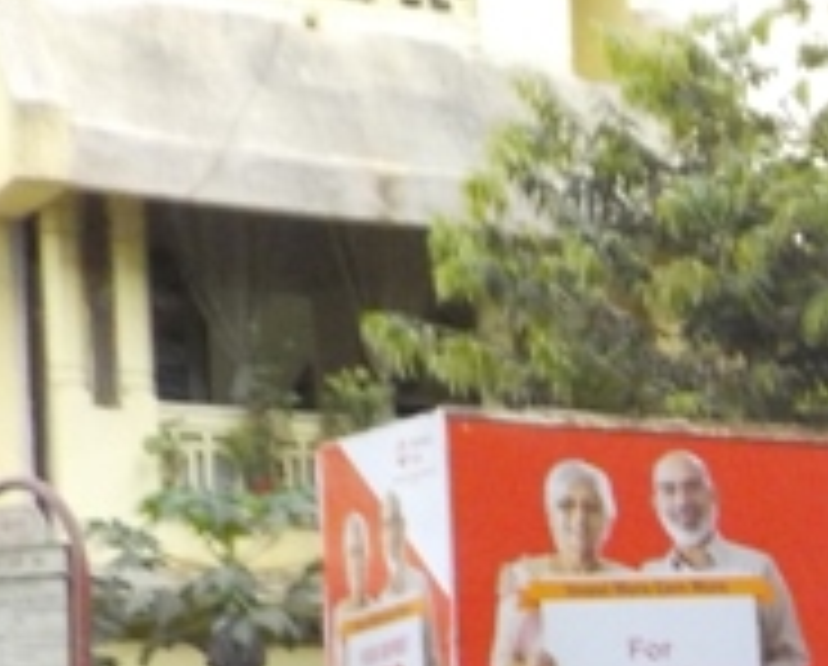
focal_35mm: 127
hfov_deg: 14.1
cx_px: 1260
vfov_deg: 11.5
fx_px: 3119
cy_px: 1116
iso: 320
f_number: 3.3
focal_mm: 4.1
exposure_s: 1/30
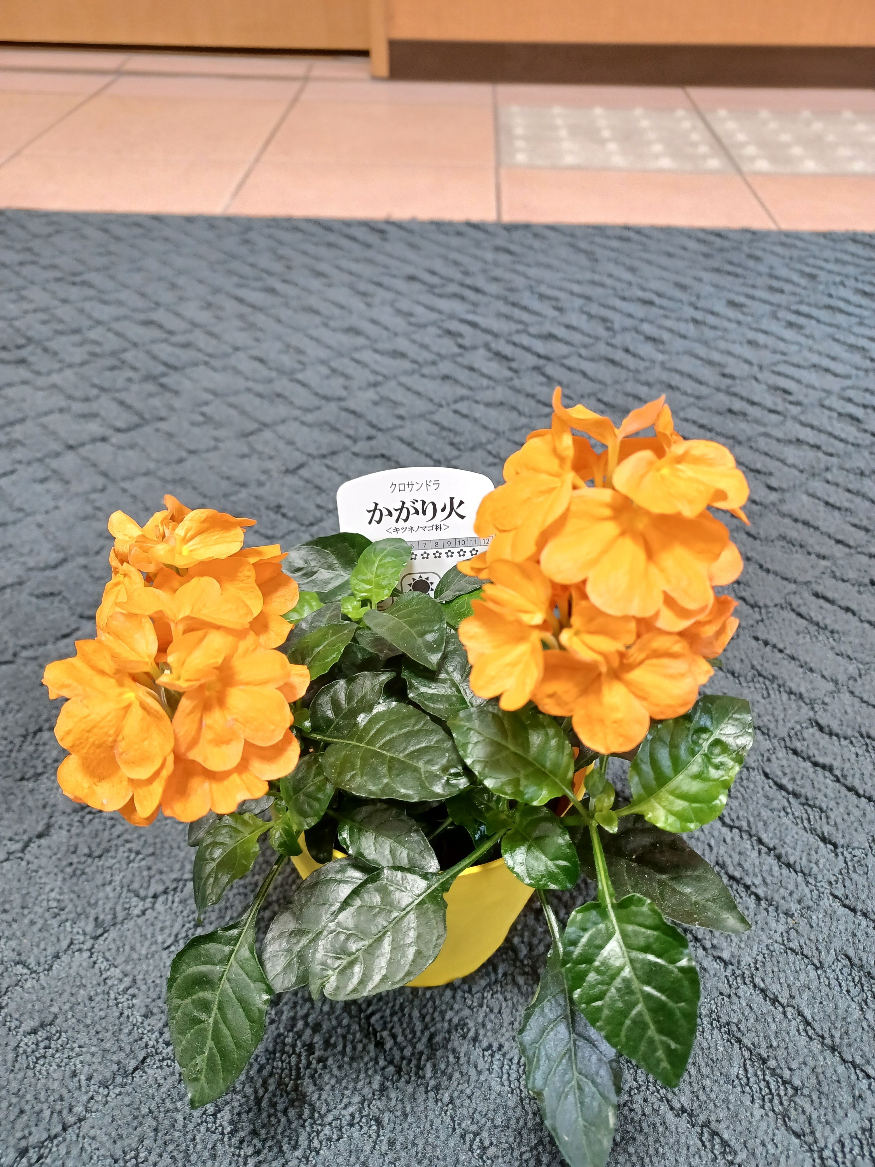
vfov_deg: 69.4
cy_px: 584
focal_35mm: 25
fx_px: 843
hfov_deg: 54.9
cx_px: 438
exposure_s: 1/24
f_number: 1.8
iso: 320
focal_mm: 4.6
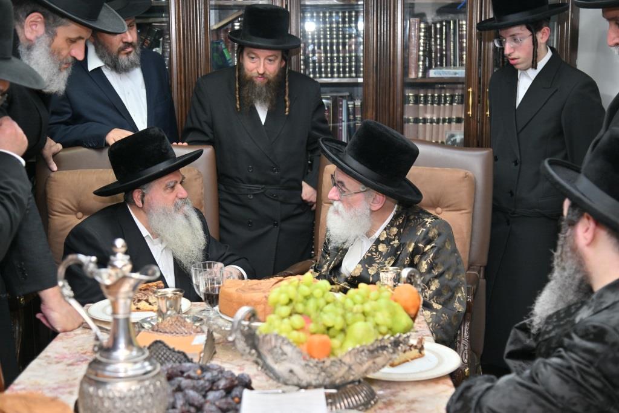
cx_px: 310
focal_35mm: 52
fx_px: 894
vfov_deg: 26.0
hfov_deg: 38.2
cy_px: 206
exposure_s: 1/200
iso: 250
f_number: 4
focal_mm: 52
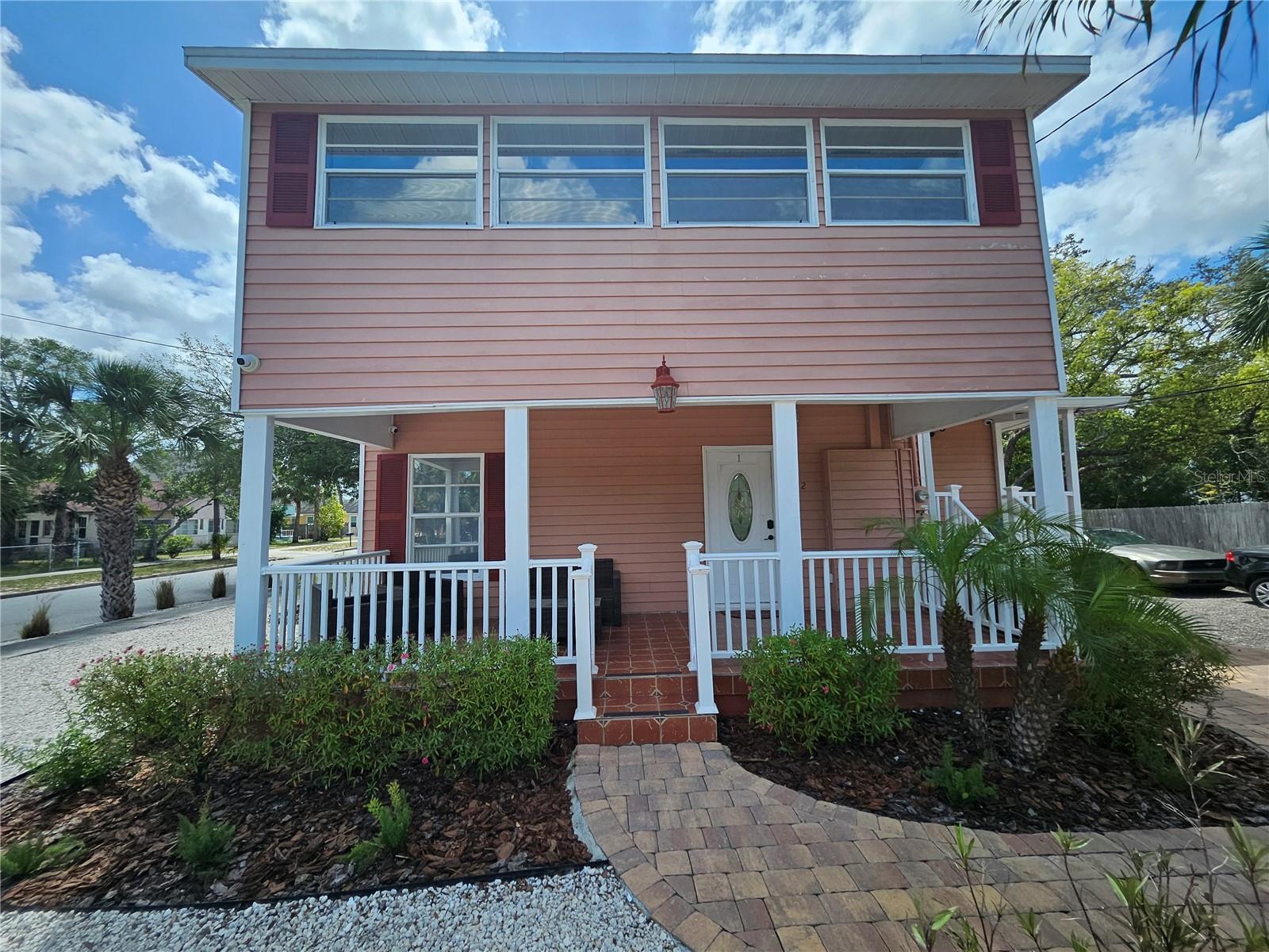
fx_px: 477
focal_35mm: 13
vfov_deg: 89.9
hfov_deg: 106.2
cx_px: 634
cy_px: 476
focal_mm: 1.74
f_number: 2.2
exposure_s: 1/937
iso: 32
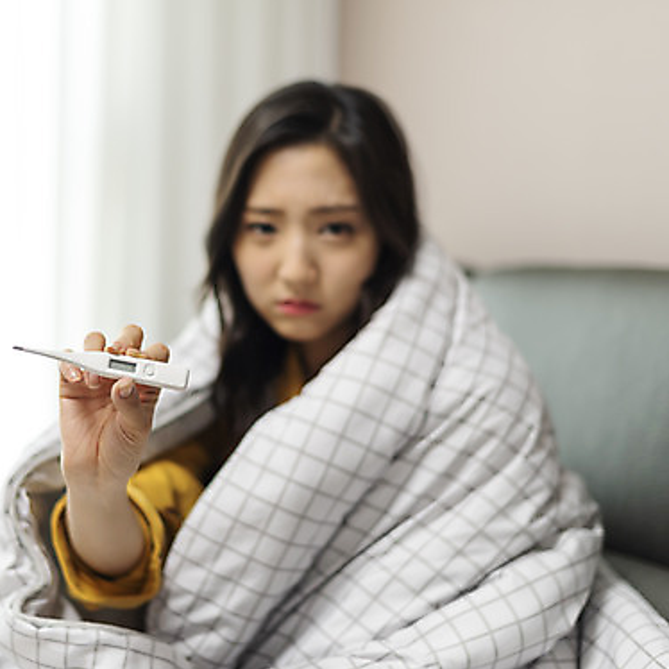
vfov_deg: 25.4
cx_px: 248
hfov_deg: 25.3
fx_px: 1487
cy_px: 327
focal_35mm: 68
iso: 500
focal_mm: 50
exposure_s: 1/250
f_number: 1.8
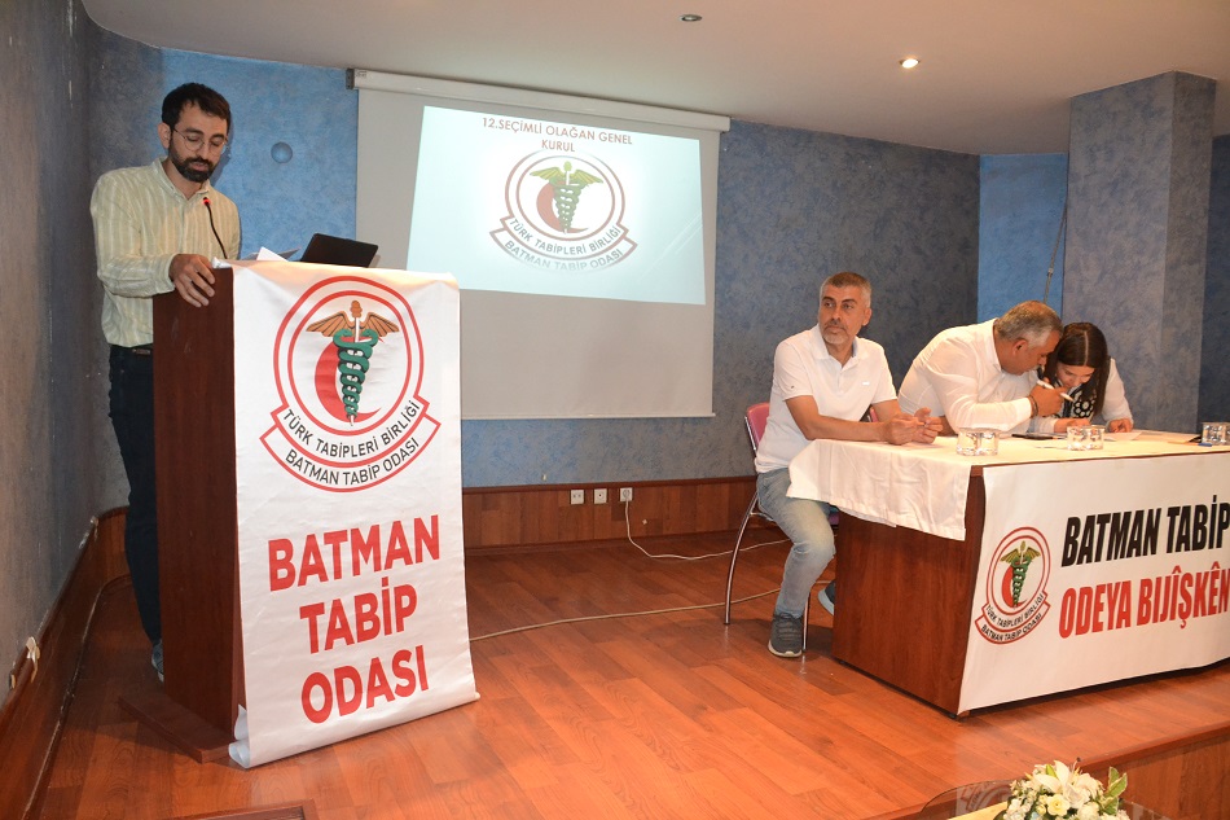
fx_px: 922
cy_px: 410
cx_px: 615
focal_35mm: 27
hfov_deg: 67.4
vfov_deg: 47.9
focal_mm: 18
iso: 2500
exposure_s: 1/60
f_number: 3.5
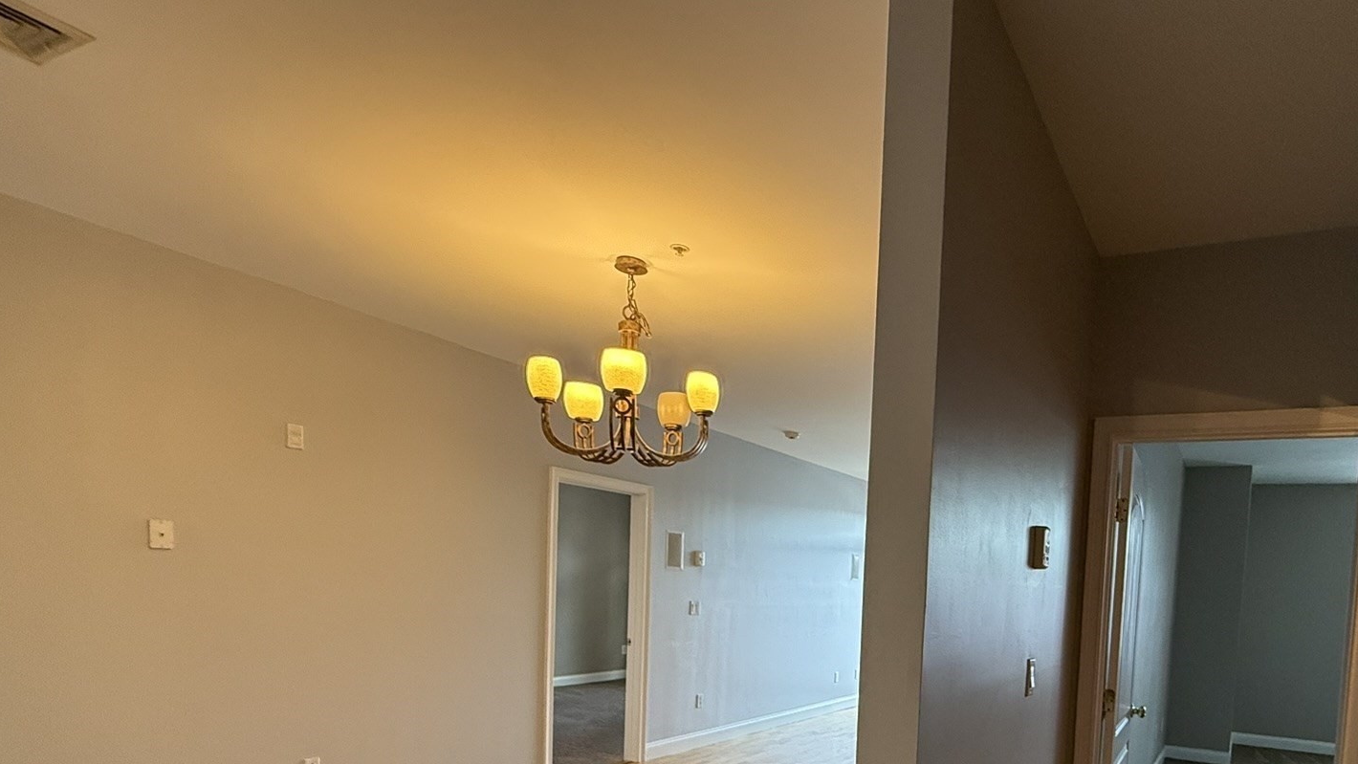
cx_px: 900
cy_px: 642
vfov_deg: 47.8
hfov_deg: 78.7
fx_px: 792
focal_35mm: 22
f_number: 2.2
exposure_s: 1/120
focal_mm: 2.22
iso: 320
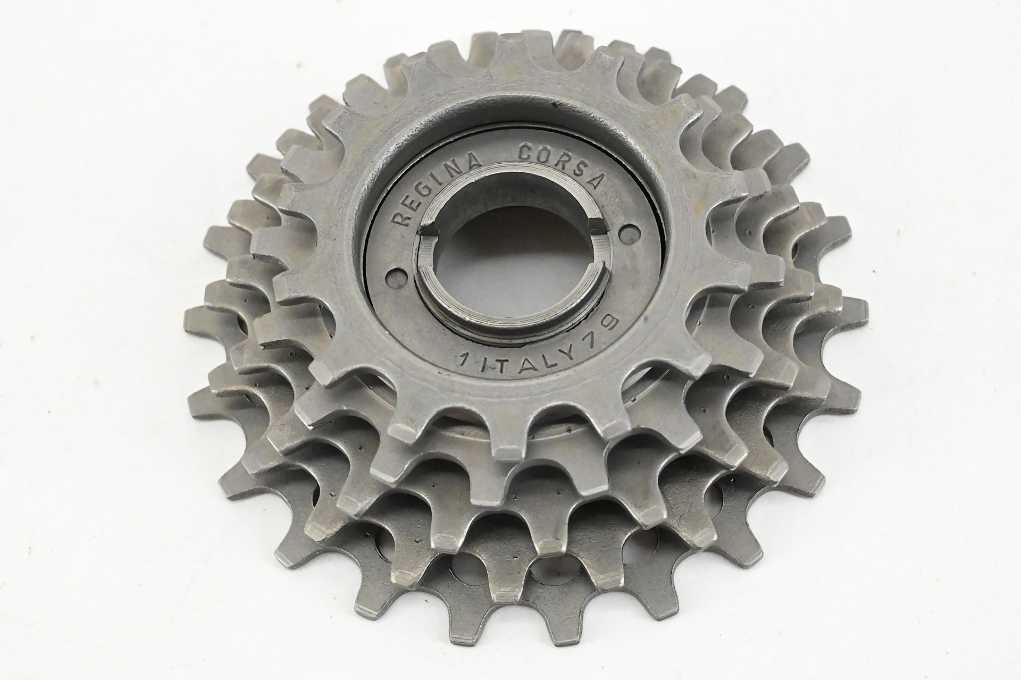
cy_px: 340
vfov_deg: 19.4
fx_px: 1985
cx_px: 510
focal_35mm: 70
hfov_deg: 28.9
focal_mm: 70
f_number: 16
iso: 20000
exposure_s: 1/400
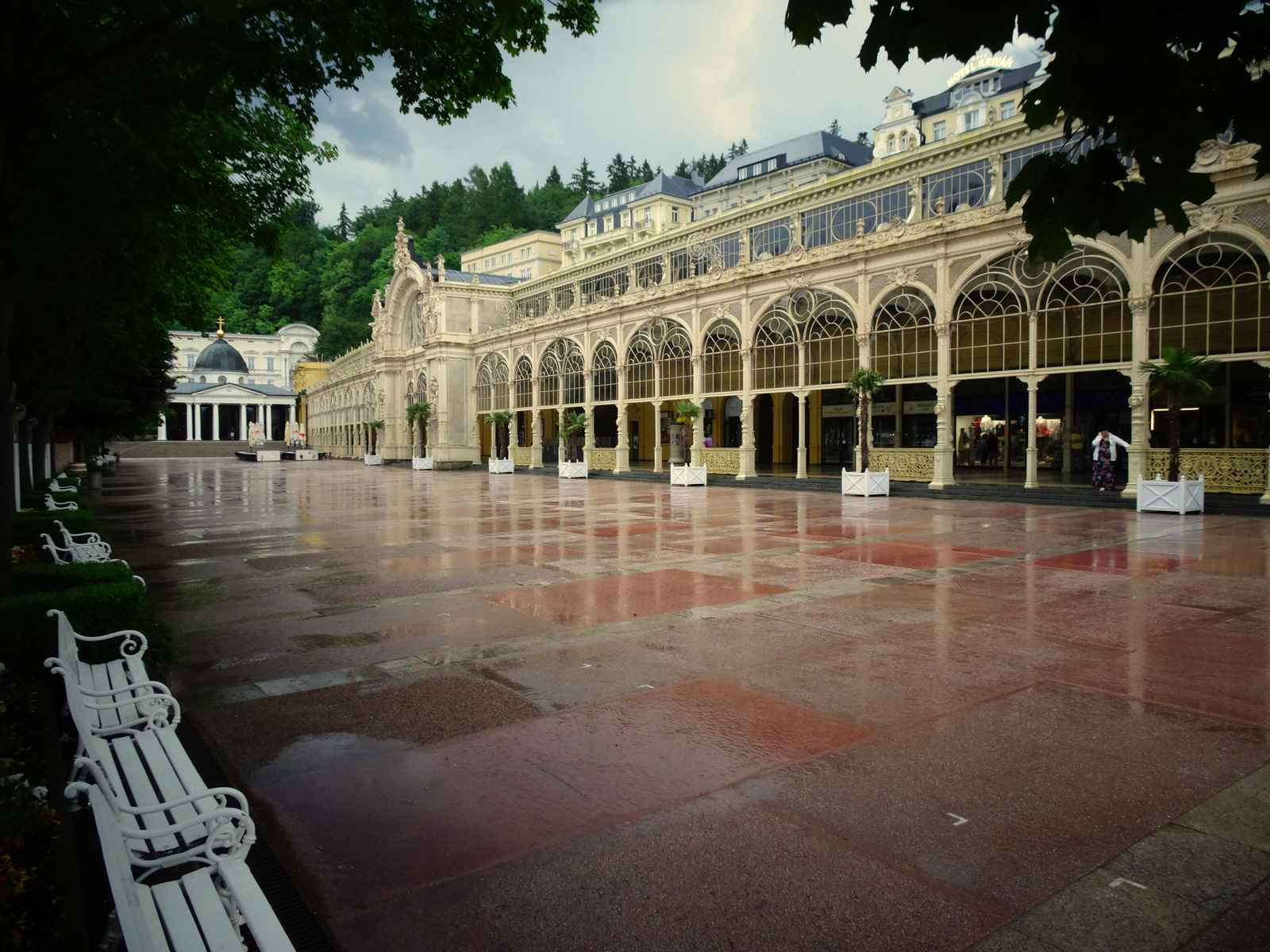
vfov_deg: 56.8
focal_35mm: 24
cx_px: 635
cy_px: 476
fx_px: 881
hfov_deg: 71.6
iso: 125
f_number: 3.5
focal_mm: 4.1
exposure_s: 1/30
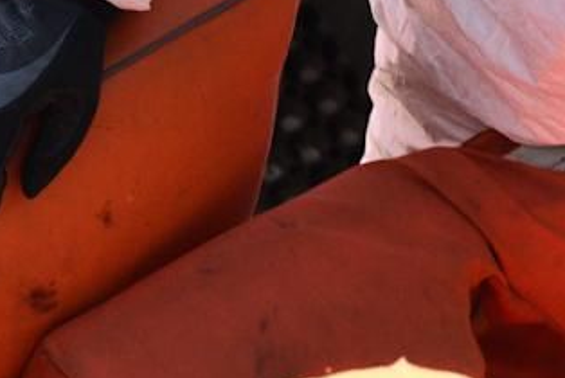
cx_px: -642
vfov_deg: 4.1
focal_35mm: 336
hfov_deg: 5.9
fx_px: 5278
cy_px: 427
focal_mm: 66
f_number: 4
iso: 2000
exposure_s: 1/4000
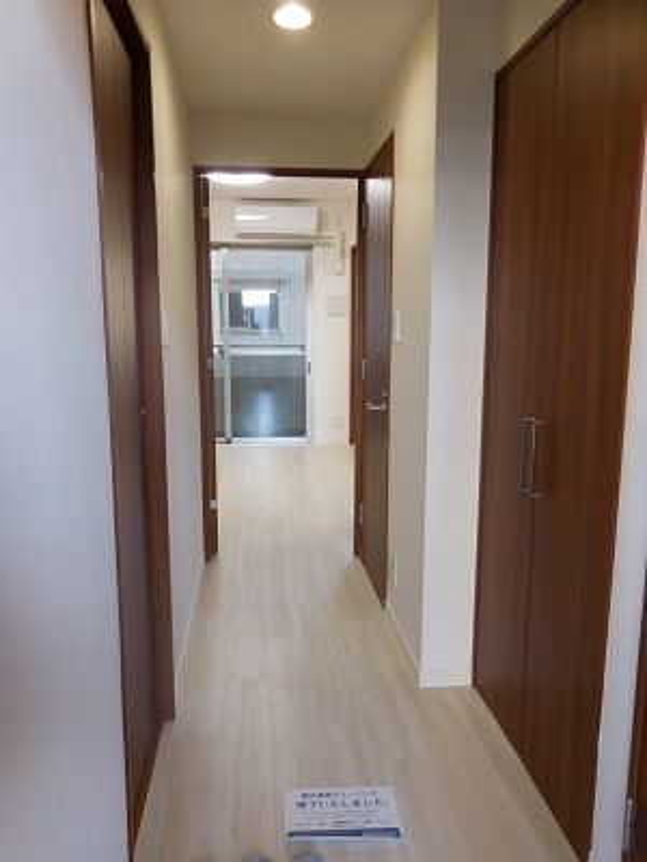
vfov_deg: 69.4
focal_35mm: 25
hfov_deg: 54.9
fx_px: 623
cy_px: 431
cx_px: 324
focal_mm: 4.5
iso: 180
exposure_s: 1/30
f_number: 3.3
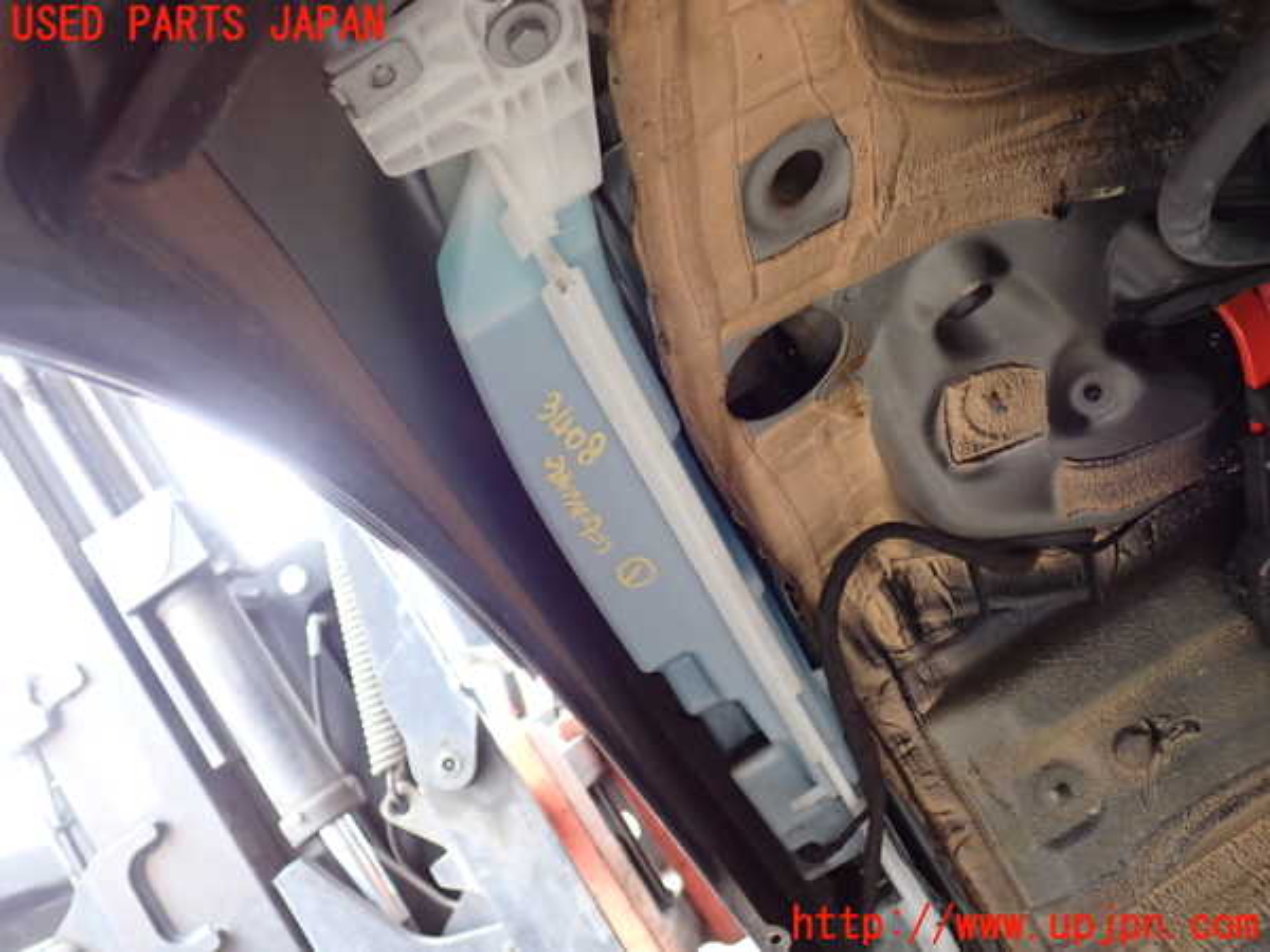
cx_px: 635
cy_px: 476
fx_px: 1101
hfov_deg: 60.0
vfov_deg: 46.8
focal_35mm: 30
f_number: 2.3
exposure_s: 1/30
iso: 320
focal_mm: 5.4
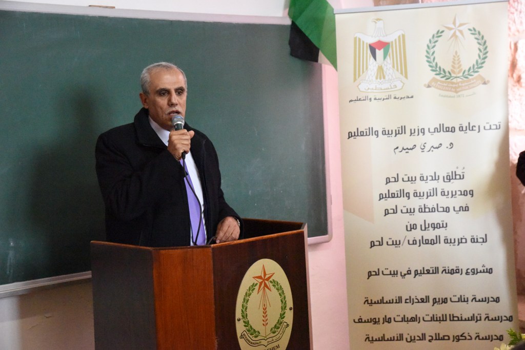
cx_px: 262
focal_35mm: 70
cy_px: 175
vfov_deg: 19.5
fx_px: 1021
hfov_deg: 28.8
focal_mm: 70
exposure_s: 1/250
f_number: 8
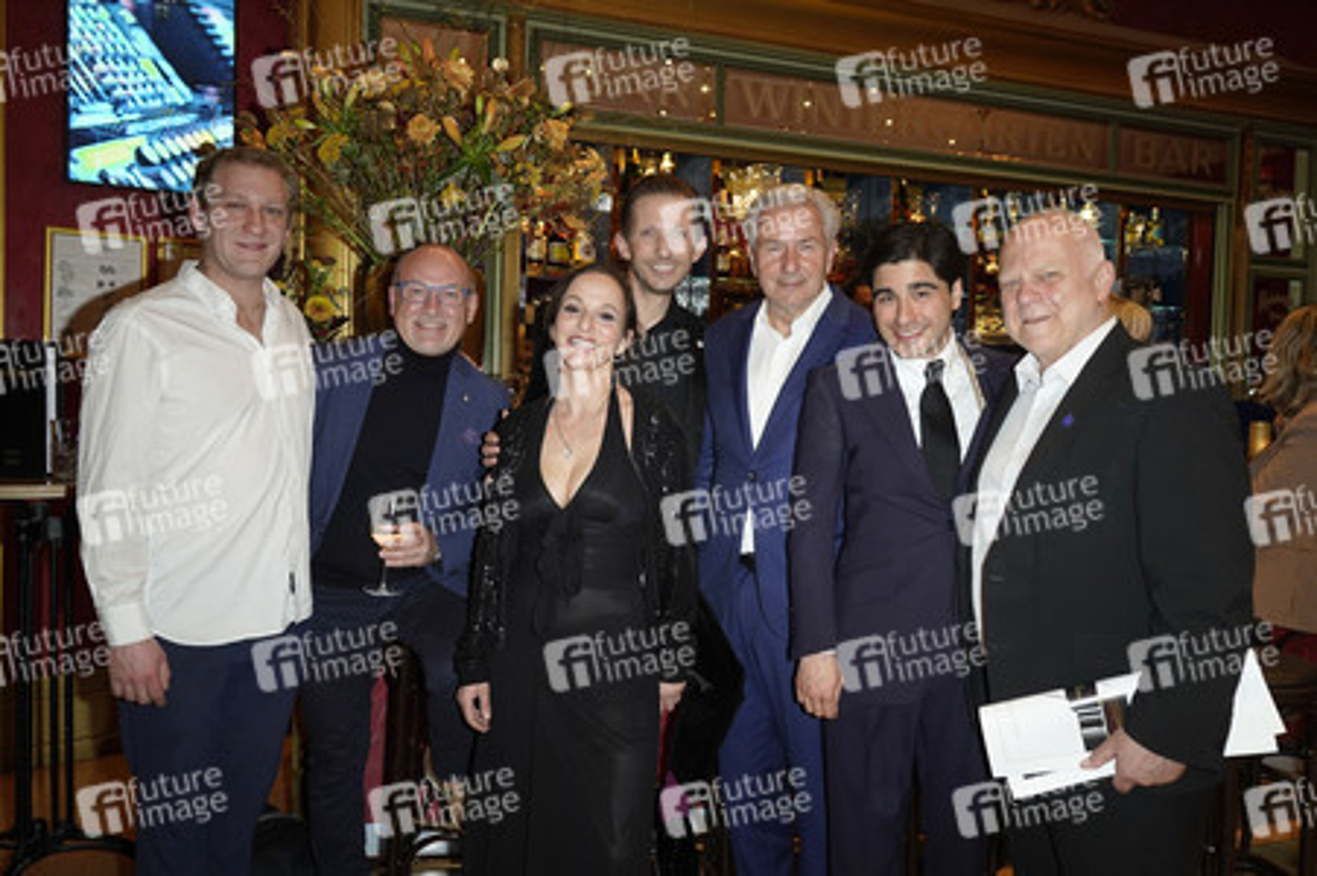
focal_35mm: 28
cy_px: 438
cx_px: 658
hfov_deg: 65.5
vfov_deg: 46.3
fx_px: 1024
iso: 1600
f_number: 5
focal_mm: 28
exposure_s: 1/100
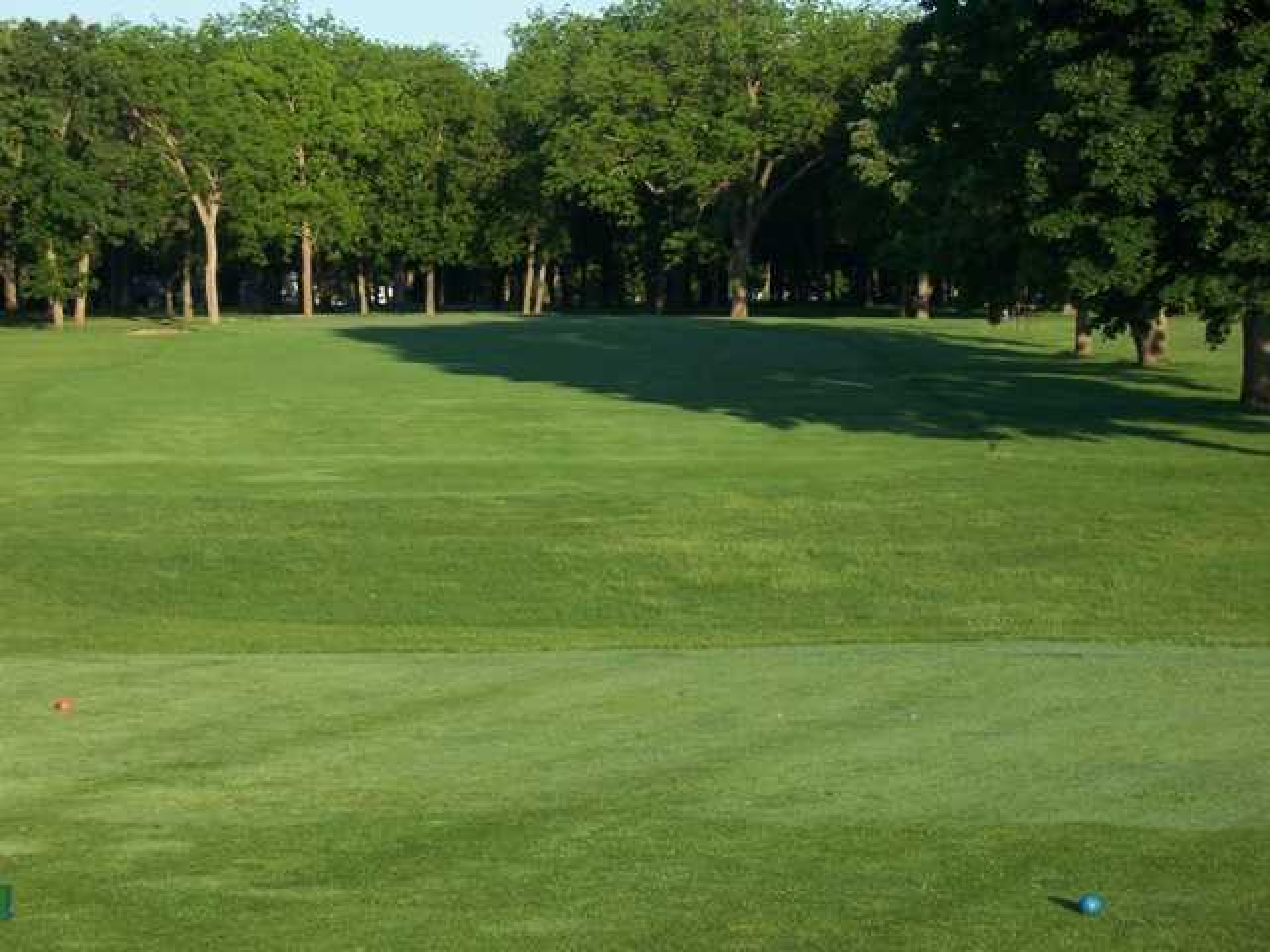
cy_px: 476
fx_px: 3962
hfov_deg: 18.2
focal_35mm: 108
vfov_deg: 13.7
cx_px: 635
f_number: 5.6
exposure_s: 1/180
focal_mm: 18
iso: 80
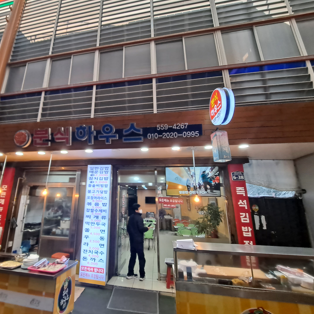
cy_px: 153
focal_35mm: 16
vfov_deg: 87.4
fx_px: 164
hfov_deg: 85.8
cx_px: 119
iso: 80
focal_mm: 1.74
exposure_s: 1/120
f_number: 2.2
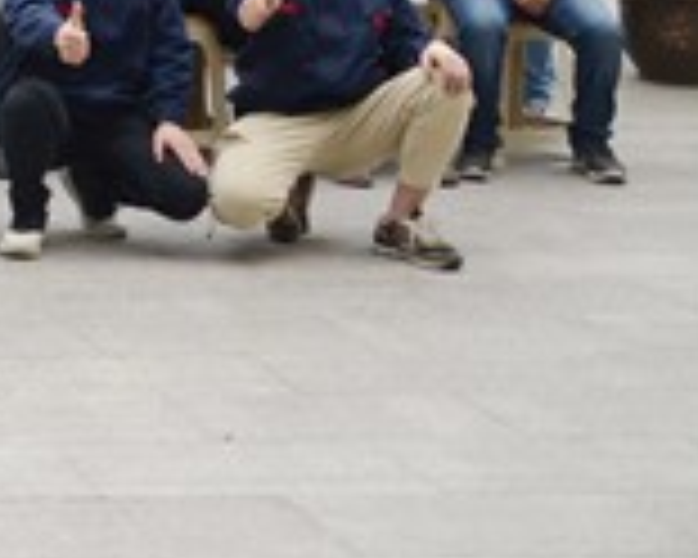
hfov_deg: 14.5
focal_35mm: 114
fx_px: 2351
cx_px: -626
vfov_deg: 12.9
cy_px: -263
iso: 400
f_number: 3.8
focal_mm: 21
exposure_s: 1/160
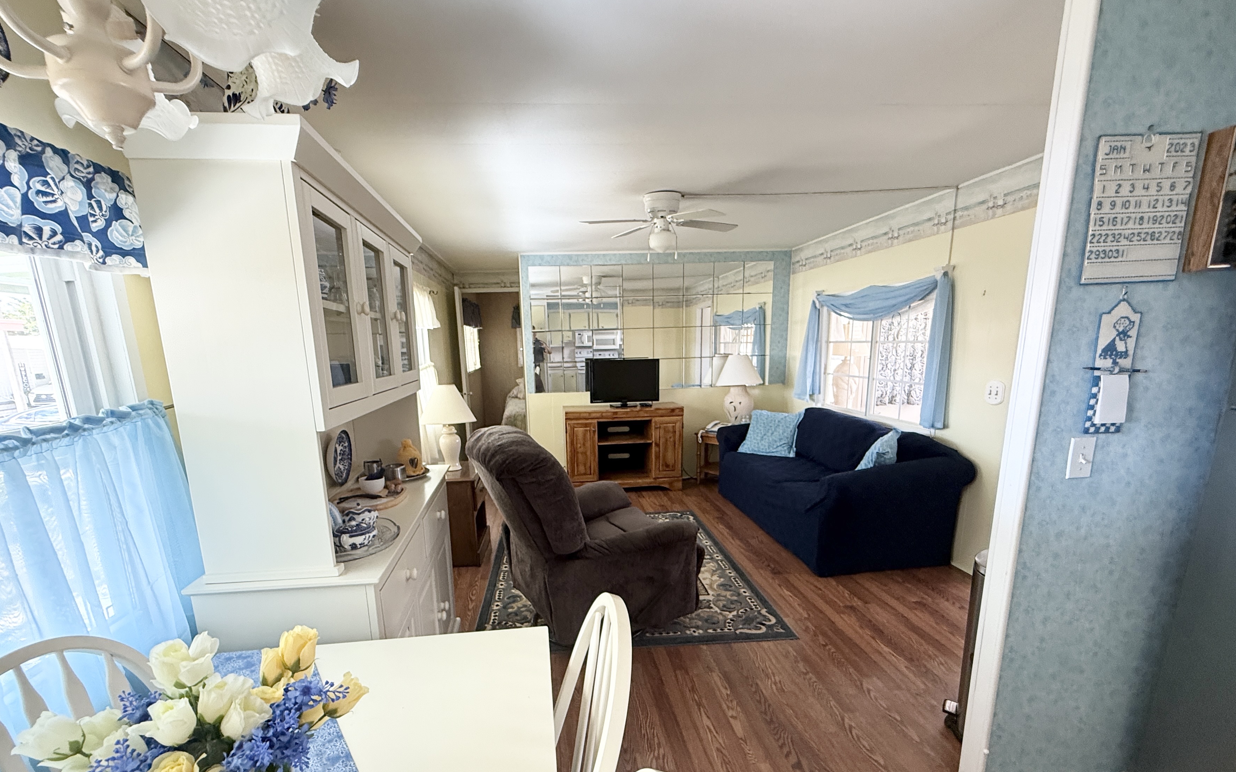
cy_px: 478
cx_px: 588
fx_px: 573
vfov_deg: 67.1
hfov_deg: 94.3
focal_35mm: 17
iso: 250
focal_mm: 2.22
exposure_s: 1/99
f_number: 2.2
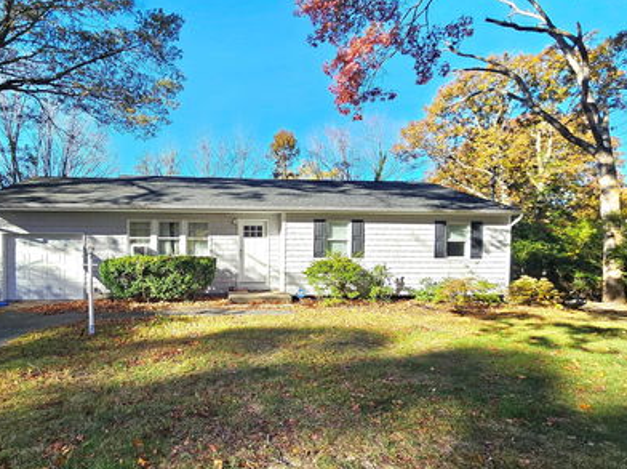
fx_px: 308
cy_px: 251
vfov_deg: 74.5
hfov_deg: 88.6
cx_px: 222
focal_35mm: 17
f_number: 2.2
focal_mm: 2.2
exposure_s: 1/714
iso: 50
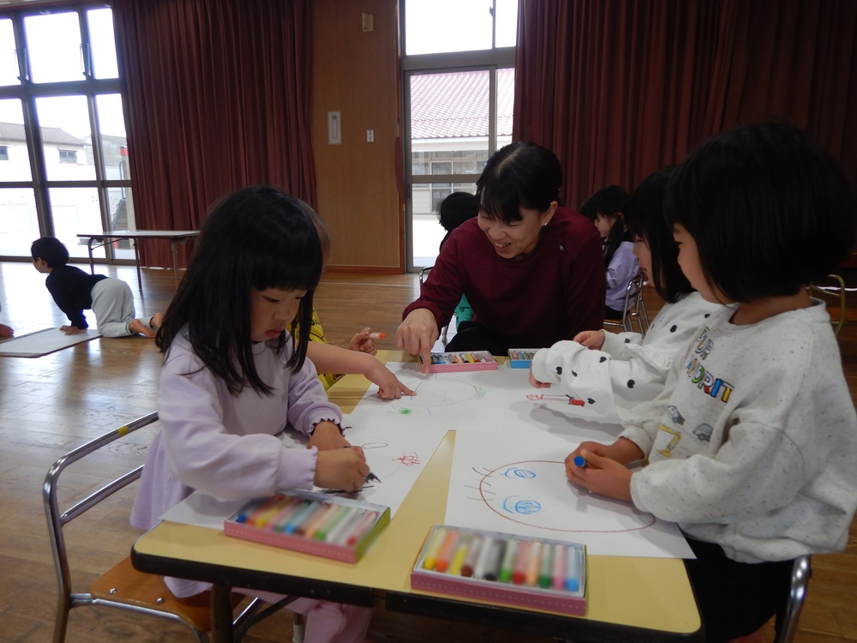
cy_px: 322
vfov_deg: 56.8
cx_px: 428
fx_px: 594
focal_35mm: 24
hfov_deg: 71.6
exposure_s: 1/100
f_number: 2.8
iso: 125
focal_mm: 4.3
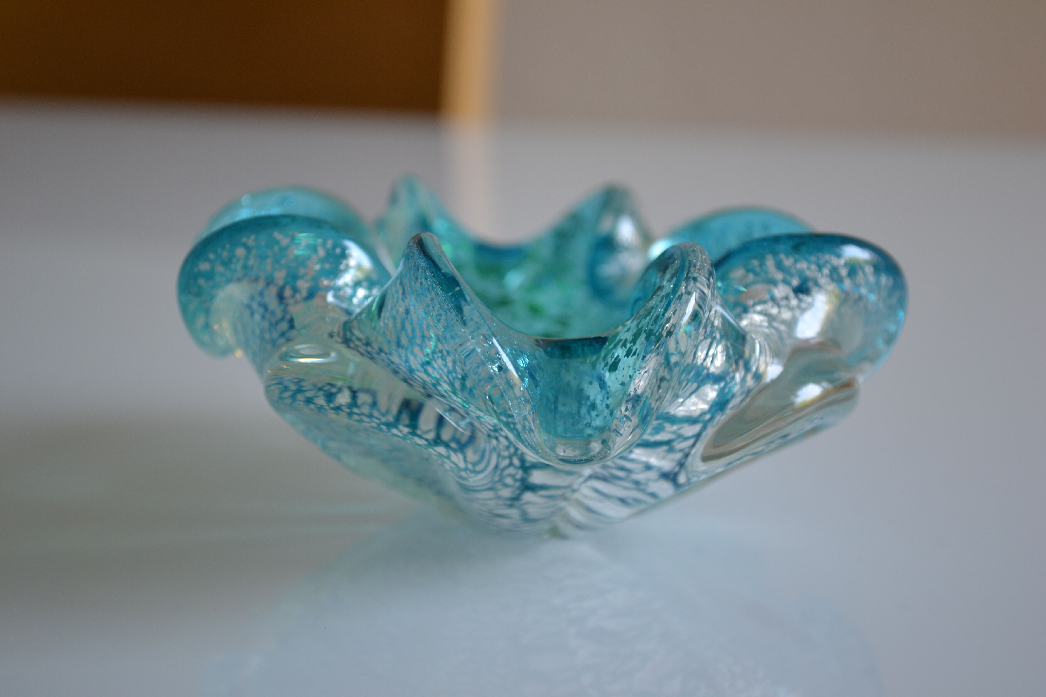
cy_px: 348
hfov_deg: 28.1
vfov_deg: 18.9
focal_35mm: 72
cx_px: 523
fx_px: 2092
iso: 400
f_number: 5.3
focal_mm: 48
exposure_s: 1/30
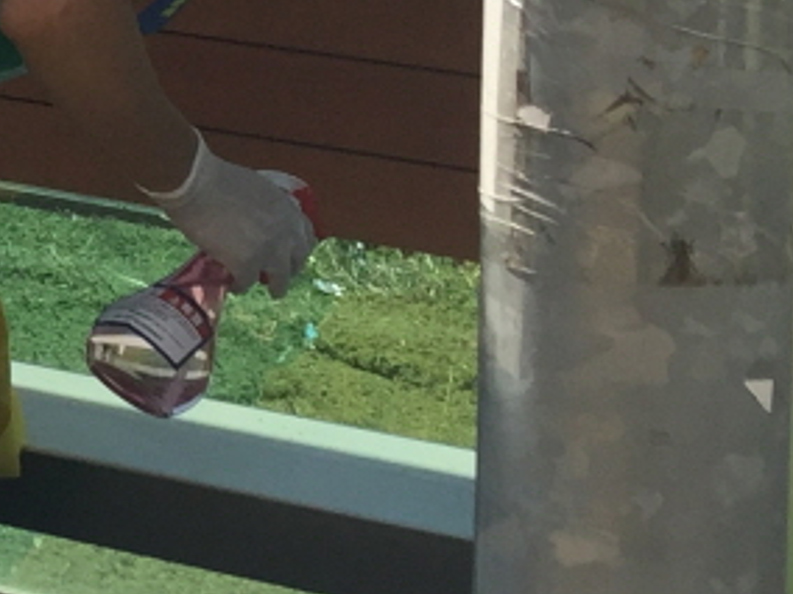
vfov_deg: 9.4
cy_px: -283
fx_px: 3505
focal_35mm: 153
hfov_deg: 11.3
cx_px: -944
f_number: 2.2
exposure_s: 1/1236
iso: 32
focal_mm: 4.15
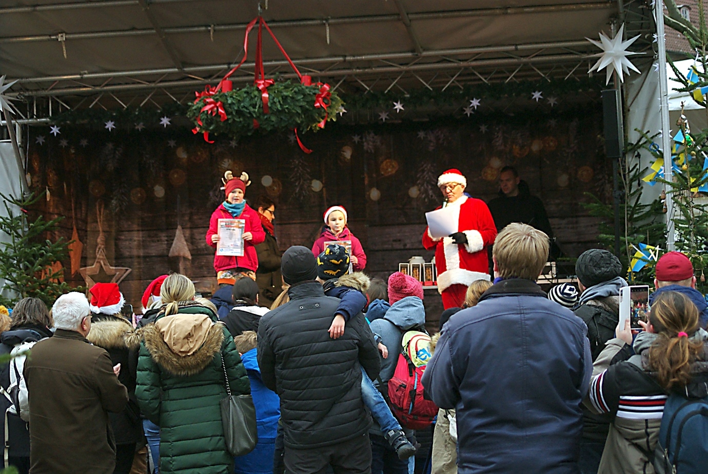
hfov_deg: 24.7
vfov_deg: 16.7
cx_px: 354
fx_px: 1615
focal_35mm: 82
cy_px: 237
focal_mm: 55
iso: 500
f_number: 4.5
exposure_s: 1/160
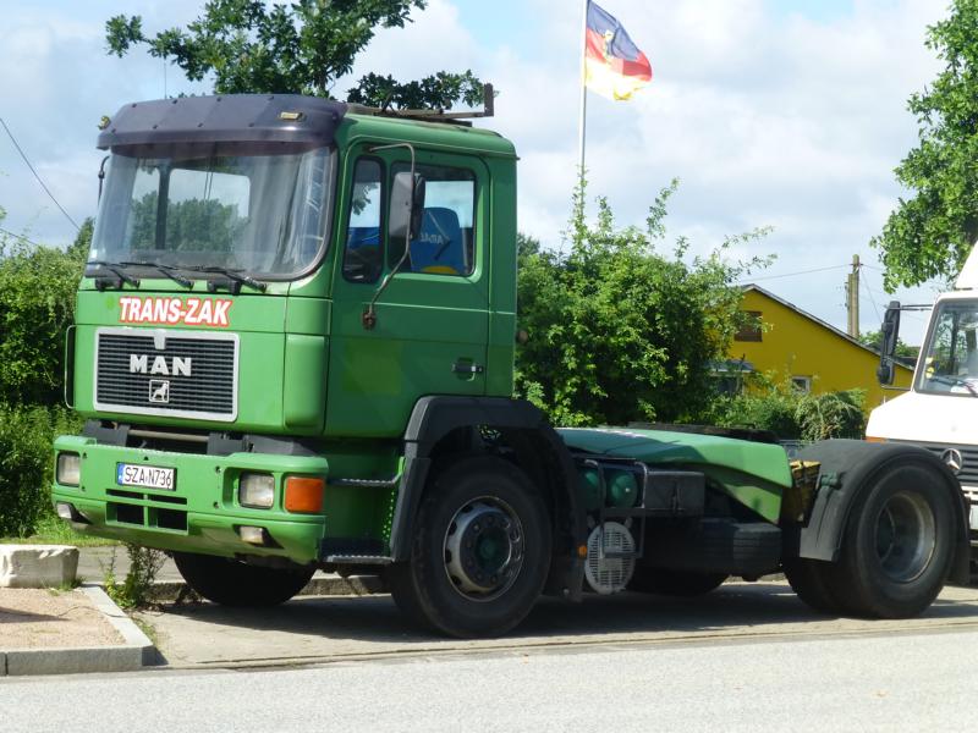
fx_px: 2882
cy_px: 366
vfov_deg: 14.5
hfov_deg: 19.3
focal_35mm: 102
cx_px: 489
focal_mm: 18.2
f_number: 5.3
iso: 100
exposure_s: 1/320
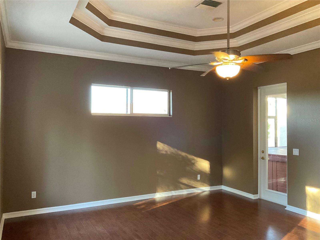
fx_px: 268
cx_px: 160
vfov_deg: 48.2
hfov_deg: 61.7
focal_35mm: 29
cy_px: 120
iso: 200
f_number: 1.8
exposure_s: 1/60
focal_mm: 3
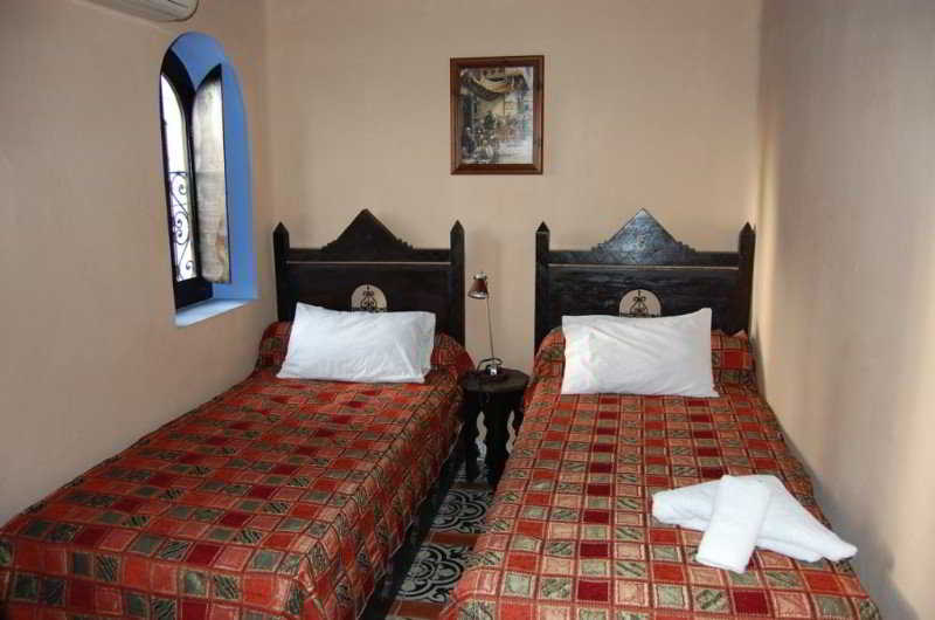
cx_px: 468
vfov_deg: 47.7
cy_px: 310
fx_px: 700
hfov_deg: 67.5
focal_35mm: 27
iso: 400
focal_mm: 18
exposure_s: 1/60
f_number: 3.5
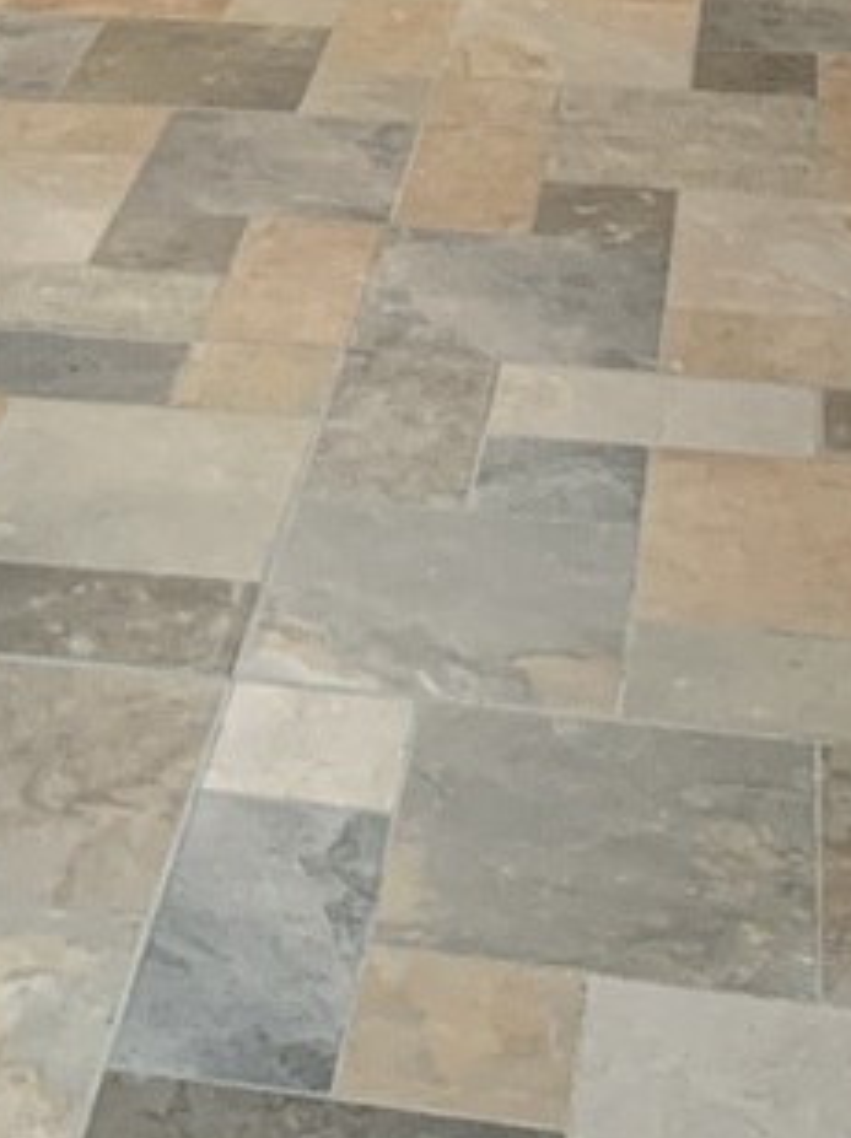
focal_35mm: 91
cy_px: -552
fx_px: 2989
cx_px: 144
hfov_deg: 16.1
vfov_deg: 19.0
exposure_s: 1/60
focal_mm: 4.25
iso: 160
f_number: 1.8
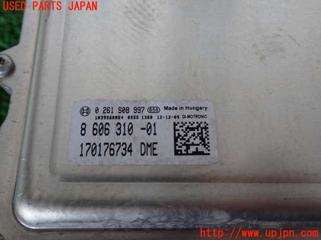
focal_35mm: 38
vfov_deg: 37.7
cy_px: 120
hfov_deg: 49.0
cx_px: 160
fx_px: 352
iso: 200
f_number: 2.7
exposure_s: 1/60
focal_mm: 6.83
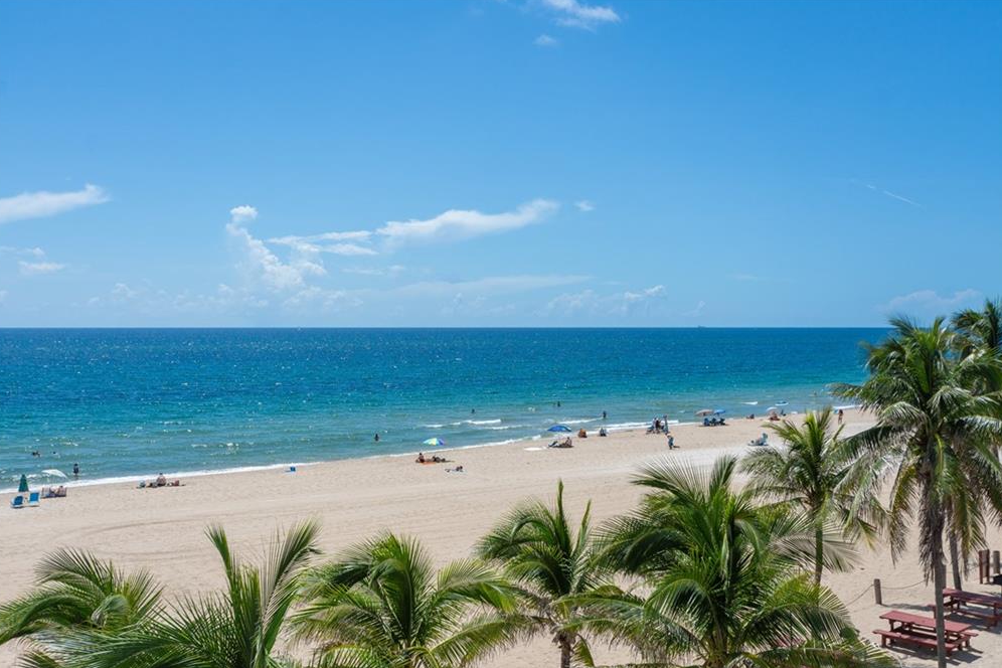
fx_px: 1030
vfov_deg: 35.9
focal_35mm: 37
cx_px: 500
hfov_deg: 51.9
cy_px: 338
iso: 200
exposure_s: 1/1600
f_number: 5.6
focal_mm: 24
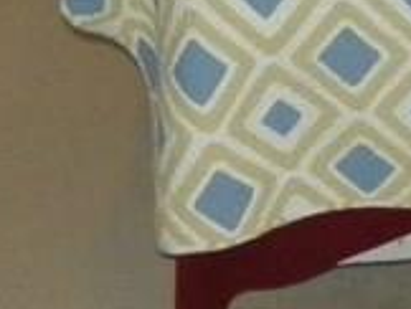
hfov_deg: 11.4
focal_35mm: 164
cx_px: 662
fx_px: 1950
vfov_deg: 8.3
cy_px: -461
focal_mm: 4.6
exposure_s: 1/125
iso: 200
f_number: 2.8
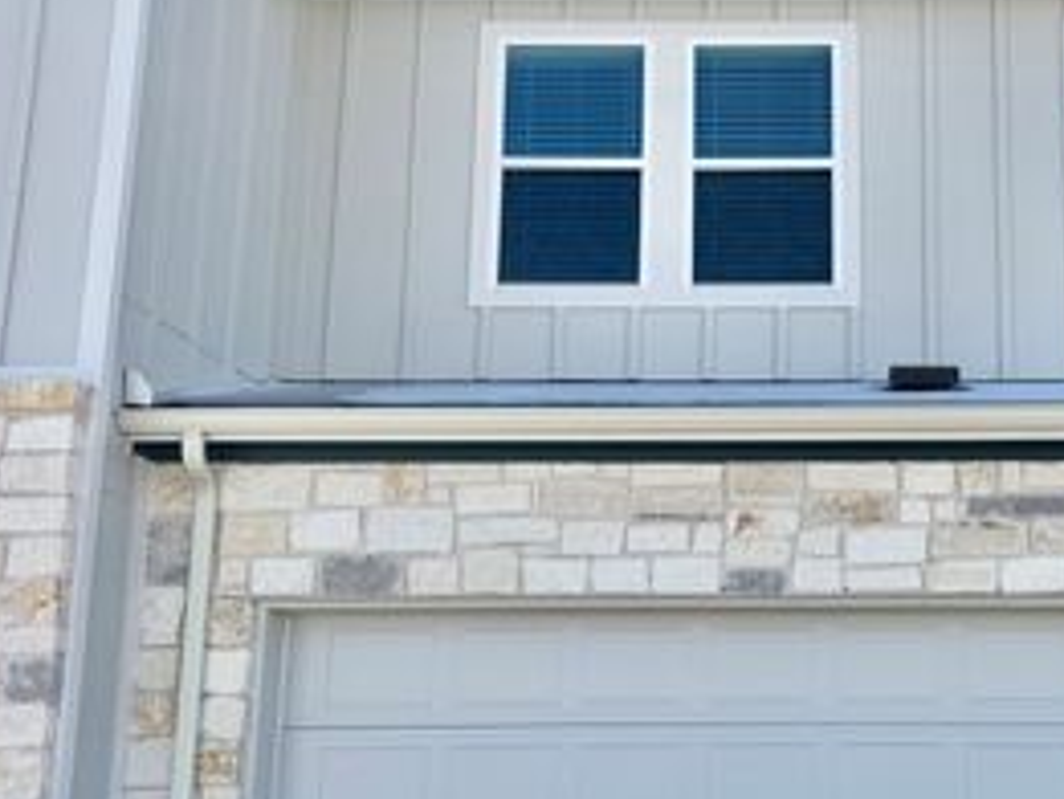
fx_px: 1415
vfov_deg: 31.5
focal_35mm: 46
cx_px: 832
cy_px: 471
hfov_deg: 39.8
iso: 80
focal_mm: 6.76
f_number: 1.78
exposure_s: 1/3247
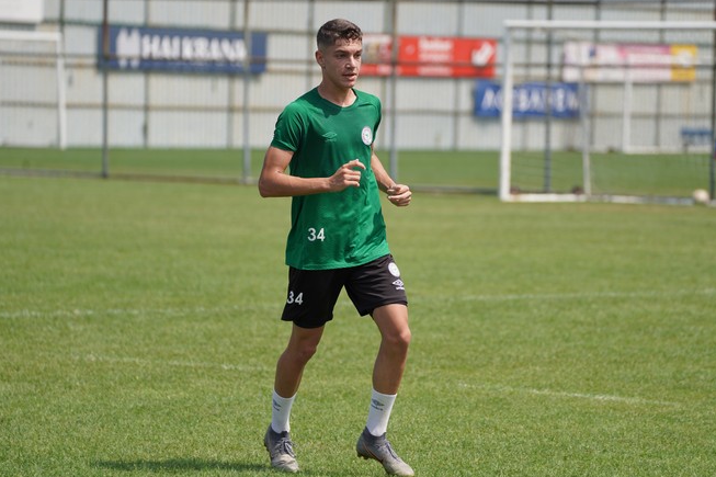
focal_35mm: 232
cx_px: 361
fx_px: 4613
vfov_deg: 5.9
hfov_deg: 8.9
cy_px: 238
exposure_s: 1/500
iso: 100
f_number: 5.6
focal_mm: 226
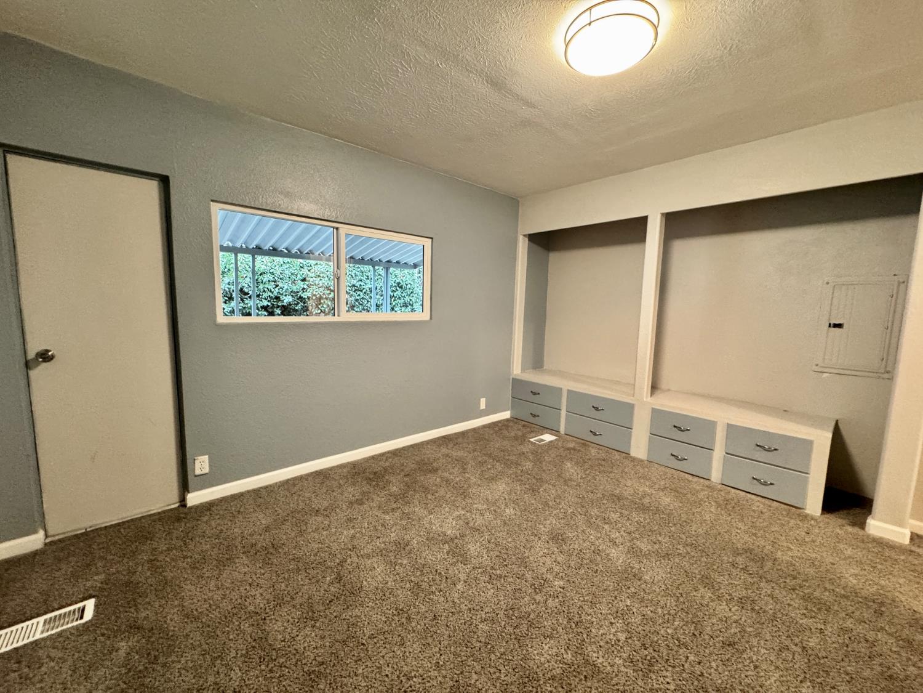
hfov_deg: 102.1
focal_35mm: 14
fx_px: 373
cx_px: 462
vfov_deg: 85.7
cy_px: 346
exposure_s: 1/60
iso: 500
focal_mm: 2.22
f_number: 2.2
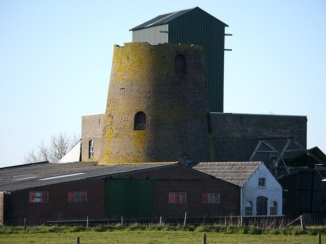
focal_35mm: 200
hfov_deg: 9.9
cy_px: 122
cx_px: 163
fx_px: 1884
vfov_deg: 7.4
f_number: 4
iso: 100
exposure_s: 1/500
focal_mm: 100
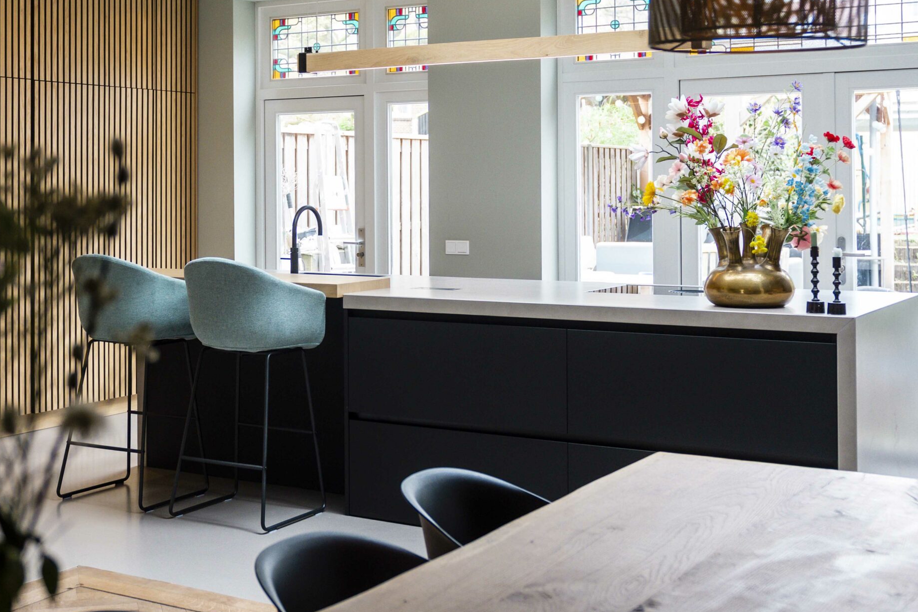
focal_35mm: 50
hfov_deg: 39.2
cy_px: 213
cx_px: 312
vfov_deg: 26.9
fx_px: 1275
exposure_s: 1/100
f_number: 3.2
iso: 450
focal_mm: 24
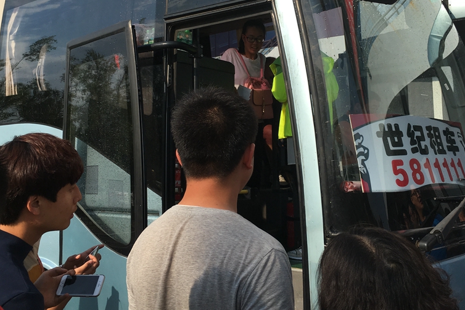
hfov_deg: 47.4
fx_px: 530
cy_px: 106
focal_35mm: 41
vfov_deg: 32.4
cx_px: 232
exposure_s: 1/1570
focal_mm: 4.15
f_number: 2.2
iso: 25
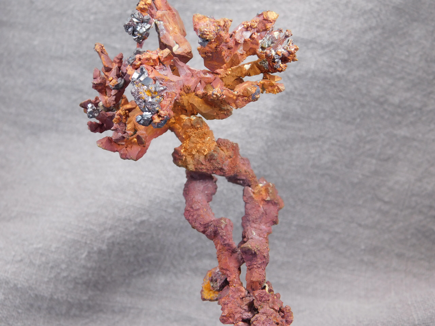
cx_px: 218
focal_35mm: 59
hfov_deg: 32.7
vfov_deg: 24.8
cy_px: 163
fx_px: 741
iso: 125
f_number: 4
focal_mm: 10.4
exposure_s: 1/40
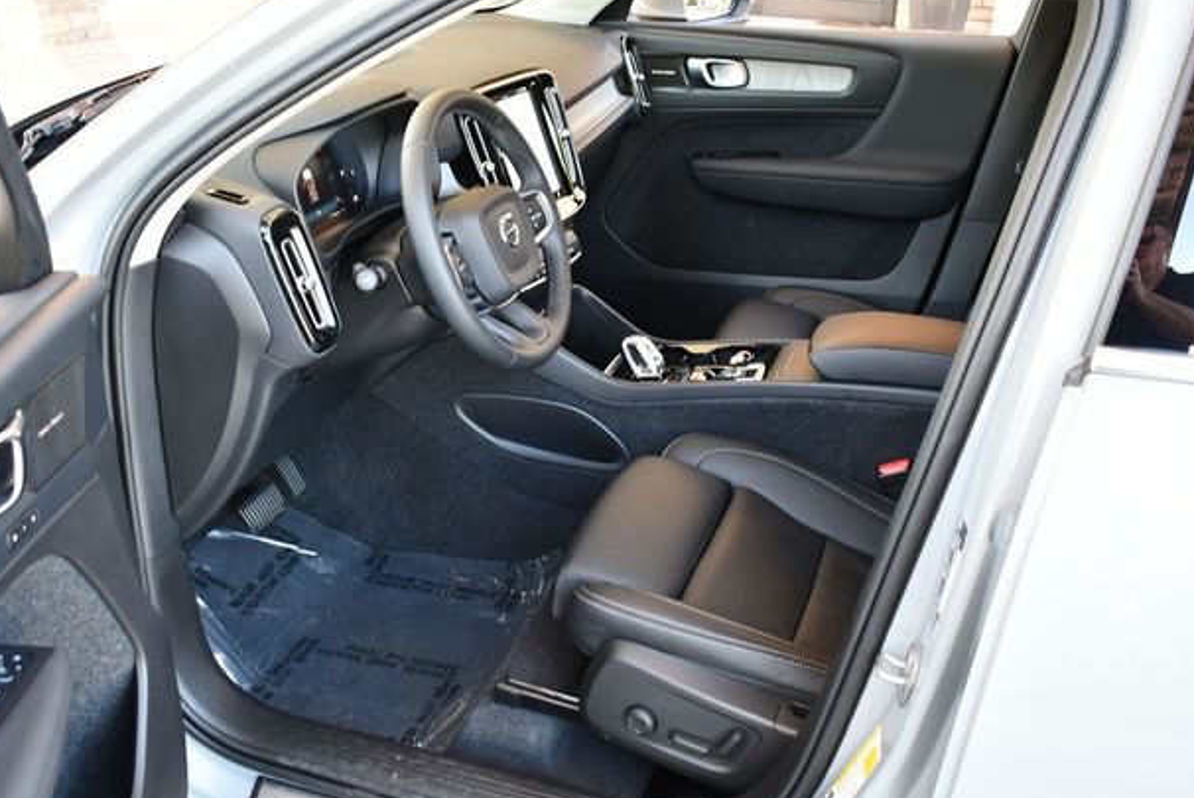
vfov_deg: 35.1
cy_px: 412
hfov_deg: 50.6
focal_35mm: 38
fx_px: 1261
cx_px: 573
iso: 1000
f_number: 3.5
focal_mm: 18
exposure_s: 1/125
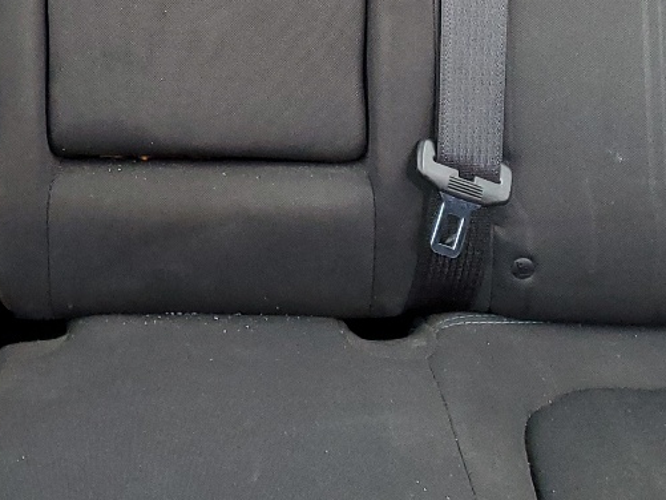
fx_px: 1597
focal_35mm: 83
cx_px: 108
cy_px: -251
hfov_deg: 23.1
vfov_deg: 16.2
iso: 181
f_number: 1.5
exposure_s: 1/60.2
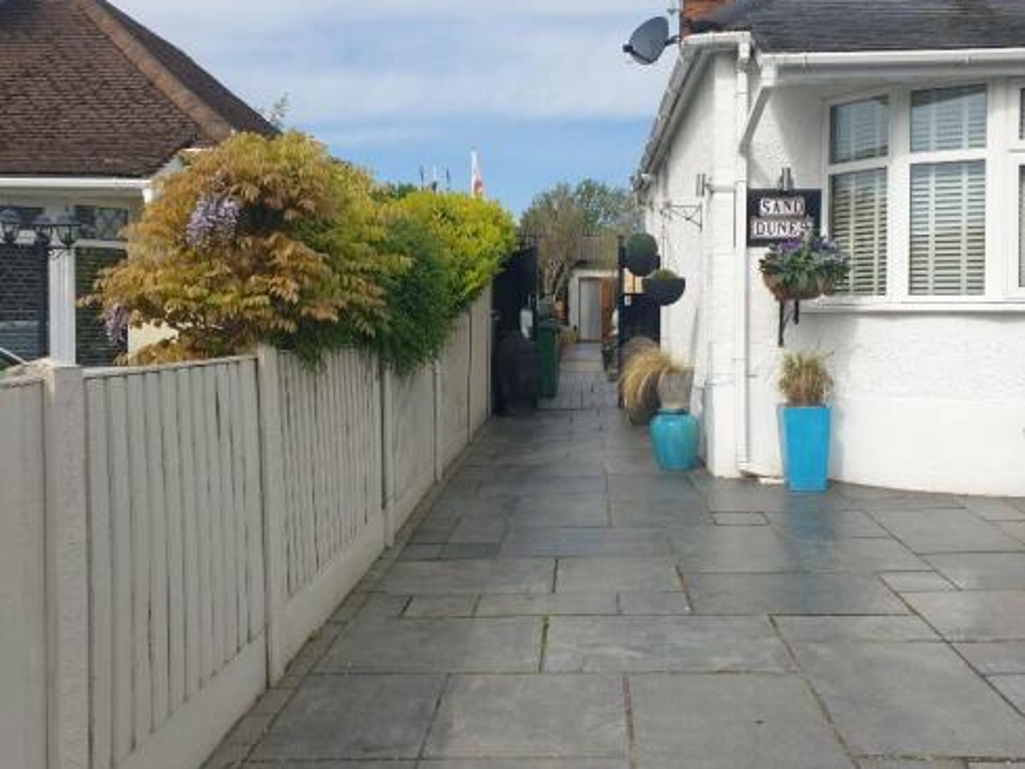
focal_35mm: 31
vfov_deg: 45.3
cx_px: 573
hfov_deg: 58.2
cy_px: 330
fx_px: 918
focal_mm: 4.3
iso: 50
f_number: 2.4
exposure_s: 1/1288
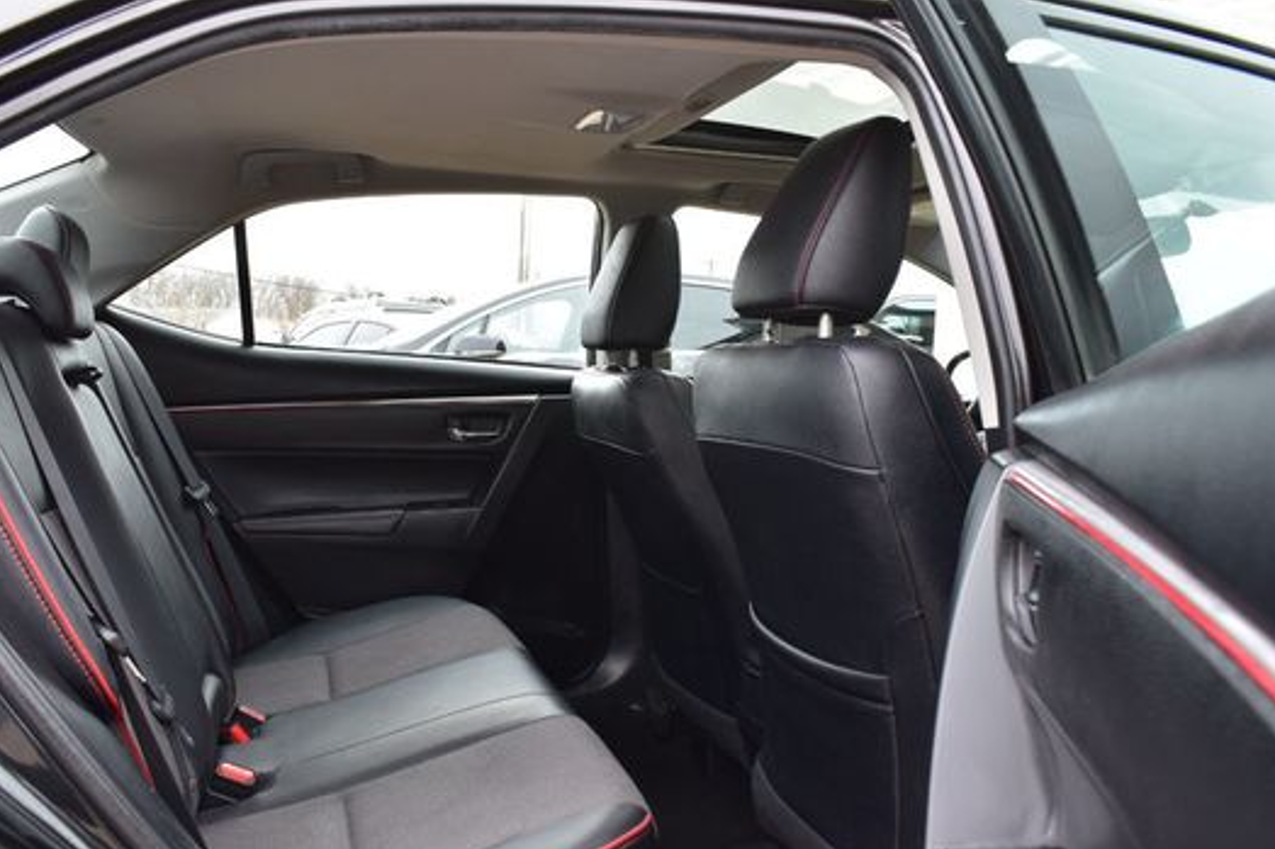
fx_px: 1168
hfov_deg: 57.2
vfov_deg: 39.9
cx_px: 584
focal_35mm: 33
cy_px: 457
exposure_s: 1/60
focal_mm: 18
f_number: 8
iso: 400
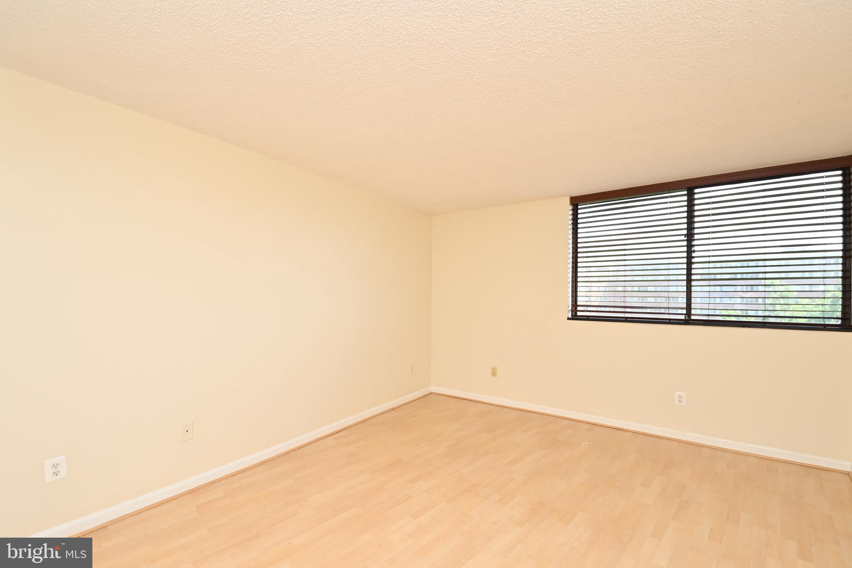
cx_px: 426
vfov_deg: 77.3
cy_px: 284
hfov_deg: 100.4
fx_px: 355
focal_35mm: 15
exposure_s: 1/160
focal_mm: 10
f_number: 7.1
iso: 250
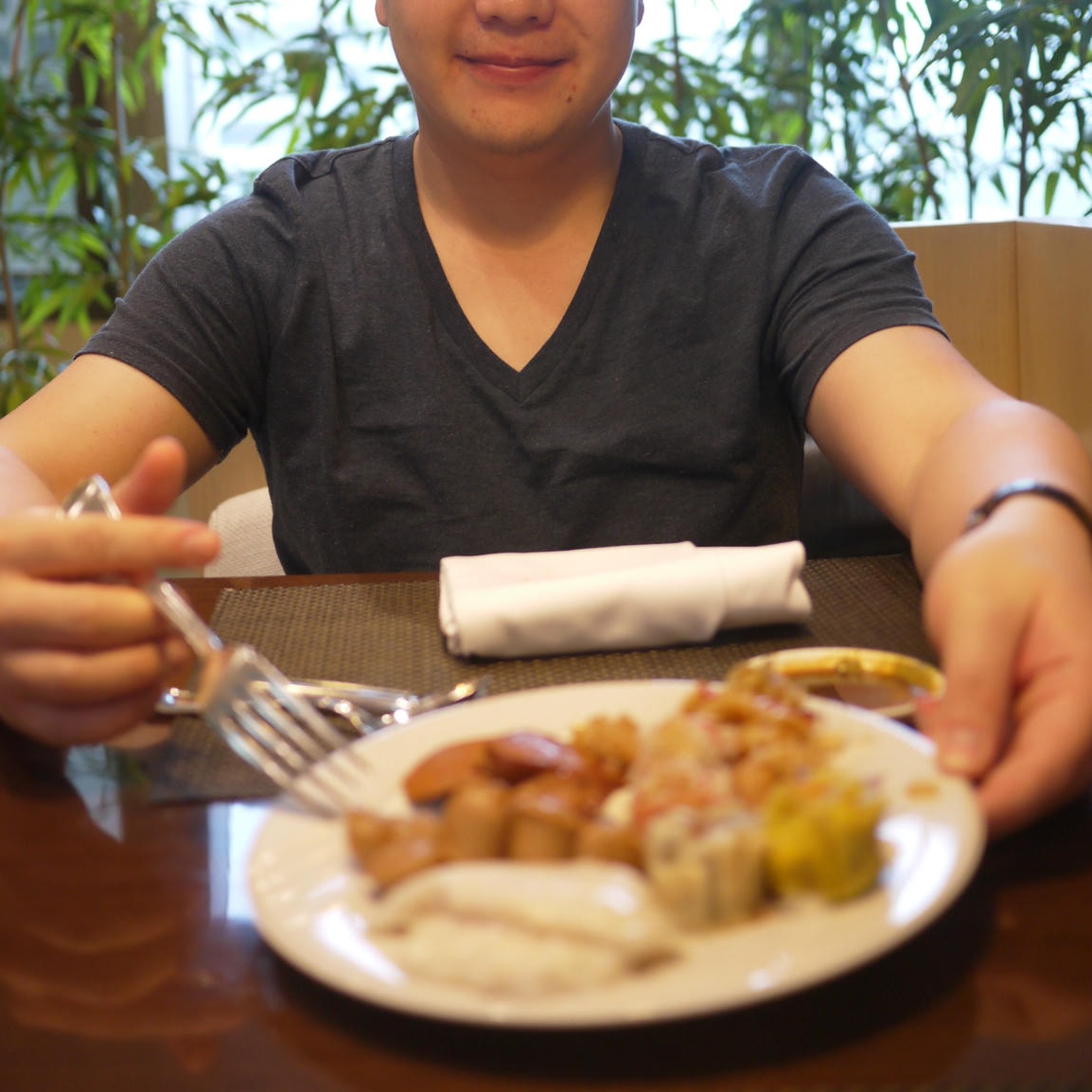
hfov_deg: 34.7
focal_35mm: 49
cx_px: 538
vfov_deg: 34.3
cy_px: 356
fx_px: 1749
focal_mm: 20
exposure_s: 1/60
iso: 250
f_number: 1.7
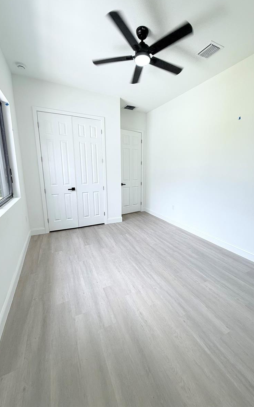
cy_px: 202
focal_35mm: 15
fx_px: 166
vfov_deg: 101.5
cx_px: 139
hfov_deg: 74.6
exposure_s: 1/120
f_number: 2.2
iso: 125
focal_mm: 2.22
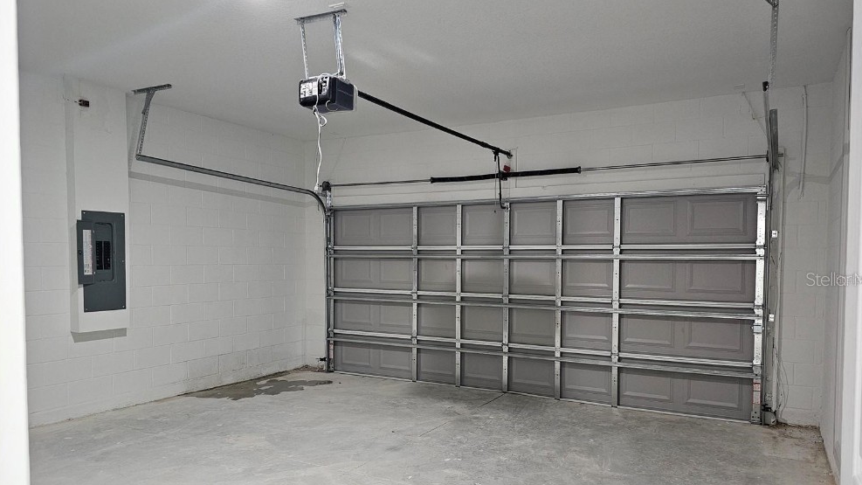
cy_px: 279
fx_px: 594
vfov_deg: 44.2
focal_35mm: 26
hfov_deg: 71.9
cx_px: 441
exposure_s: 1/60
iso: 640
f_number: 1.7
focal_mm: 6.3
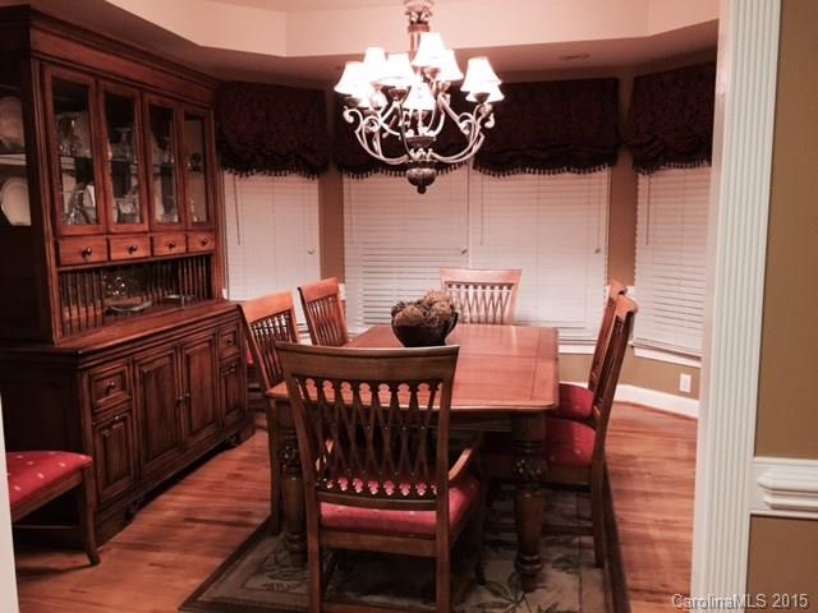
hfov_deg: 61.7
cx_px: 409
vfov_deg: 48.2
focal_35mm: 29
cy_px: 306
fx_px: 685
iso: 250
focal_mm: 4.15
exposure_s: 1/15
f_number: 2.2
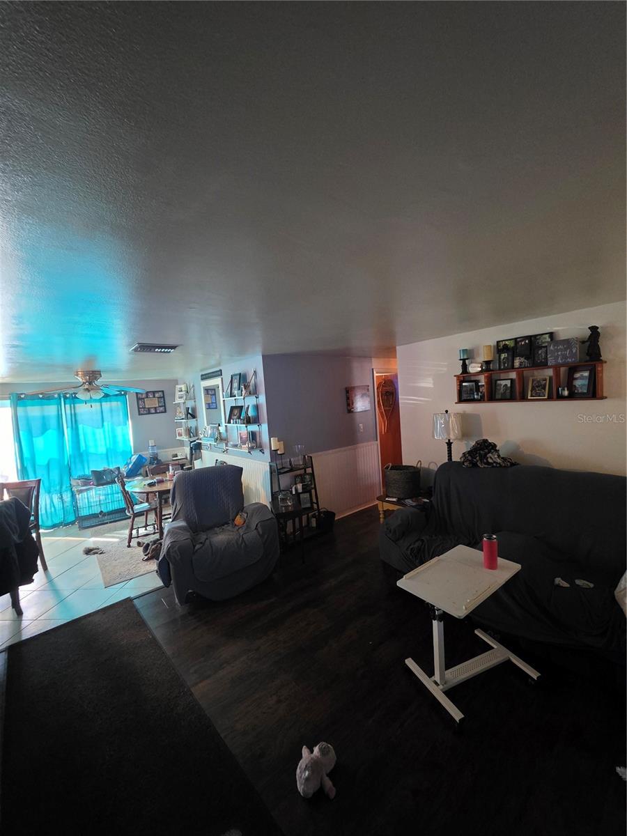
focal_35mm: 13
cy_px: 418
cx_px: 314
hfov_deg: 89.9
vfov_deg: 106.2
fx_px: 314
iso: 1000
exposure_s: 1/45
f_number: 1.9
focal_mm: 2.2
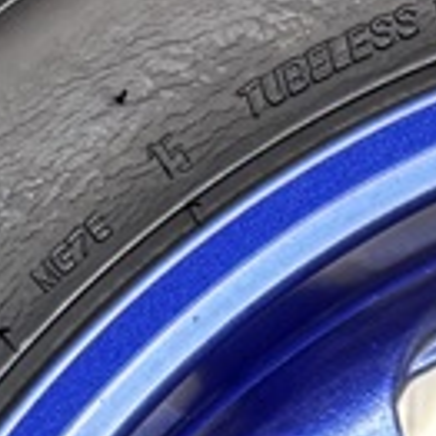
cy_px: 1258
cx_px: 1225
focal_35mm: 225
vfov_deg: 7.0
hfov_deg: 7.1
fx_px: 3206
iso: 160
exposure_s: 1/60
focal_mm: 5.96
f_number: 1.6
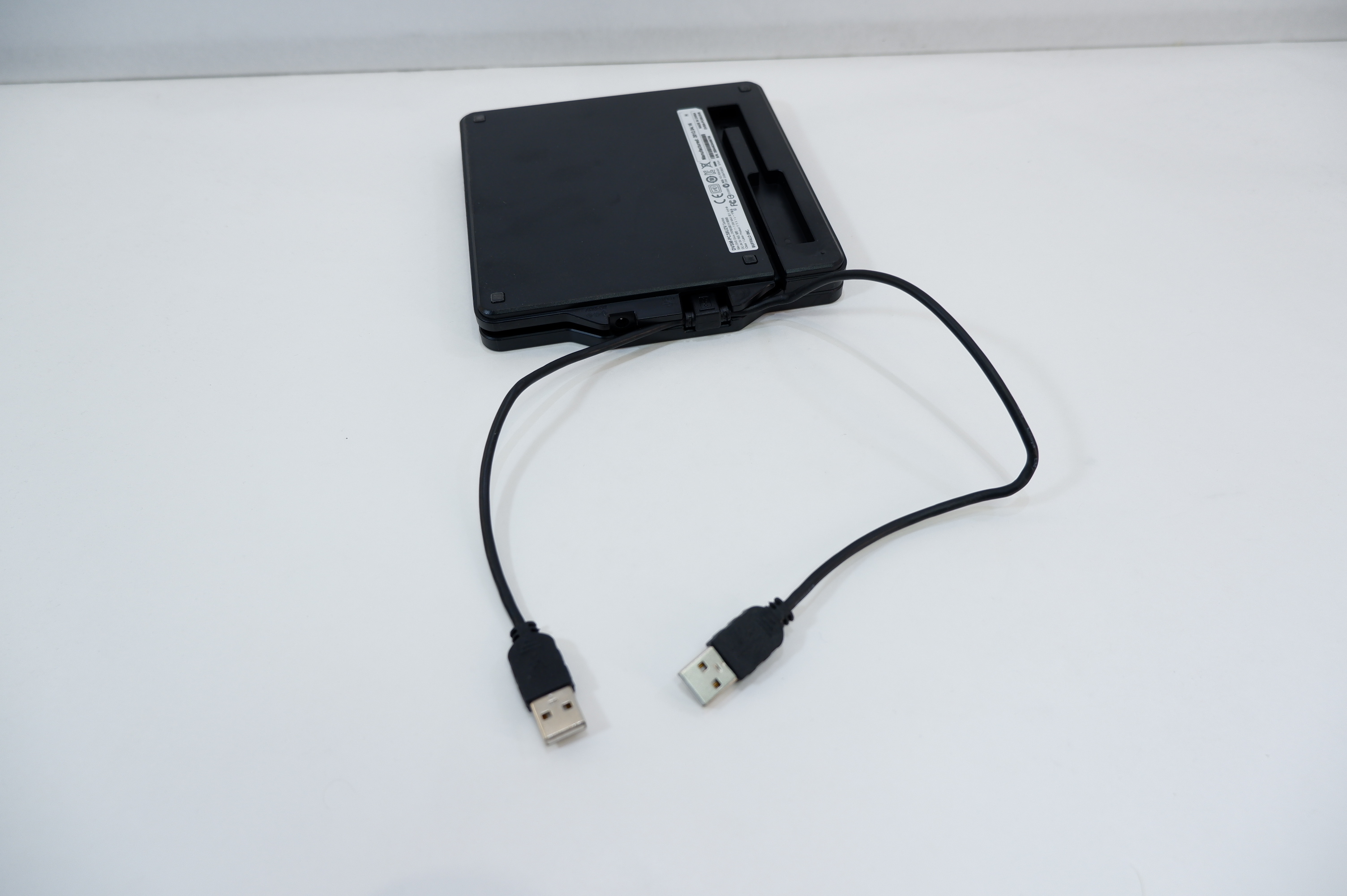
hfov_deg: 76.1
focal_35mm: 23
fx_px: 860
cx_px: 674
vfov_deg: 55.0
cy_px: 448
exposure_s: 1/125
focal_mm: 15
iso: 200
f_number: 3.5
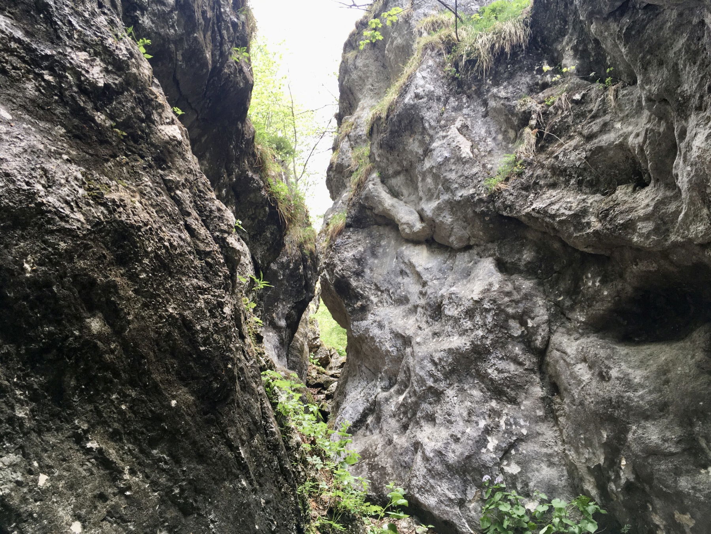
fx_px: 596
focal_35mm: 29
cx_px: 356
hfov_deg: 61.7
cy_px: 267
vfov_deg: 48.2
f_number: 2.2
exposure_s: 1/100
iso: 32
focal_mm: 4.15
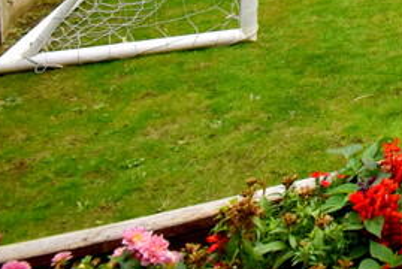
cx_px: 649
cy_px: -216
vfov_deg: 18.6
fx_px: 637
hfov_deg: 24.4
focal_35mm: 57
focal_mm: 10
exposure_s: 1/250
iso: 200
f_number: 7.1
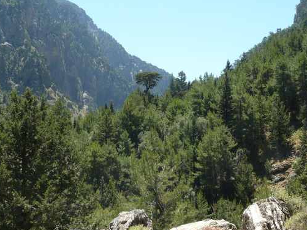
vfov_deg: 31.5
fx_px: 408
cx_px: 168
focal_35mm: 46
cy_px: 96
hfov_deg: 41.2
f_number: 5
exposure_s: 1/250
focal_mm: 6
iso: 100
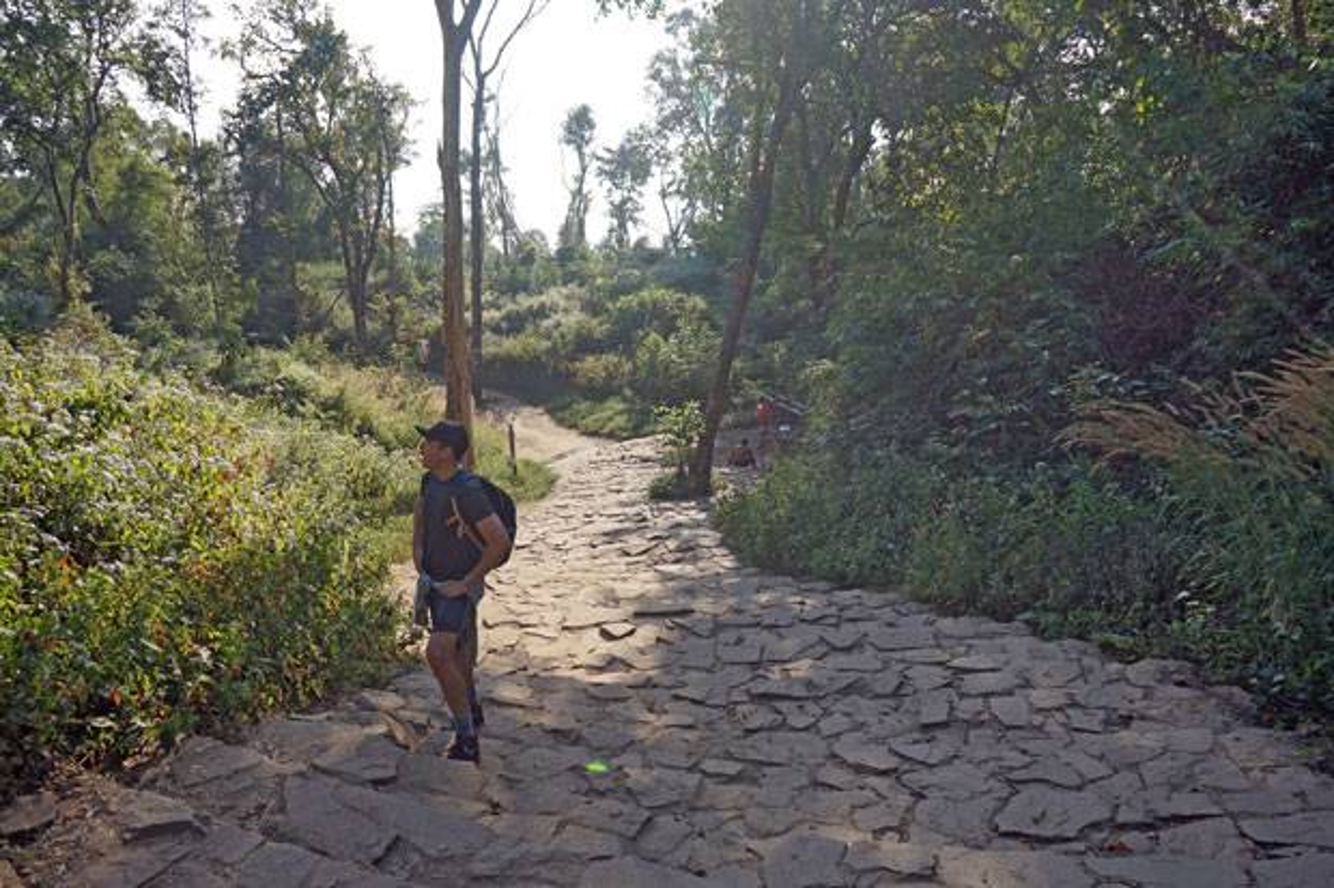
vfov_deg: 46.4
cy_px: 444
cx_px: 667
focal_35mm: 28
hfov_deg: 65.5
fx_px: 1037
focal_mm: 28
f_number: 6.3
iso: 100
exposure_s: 1/200
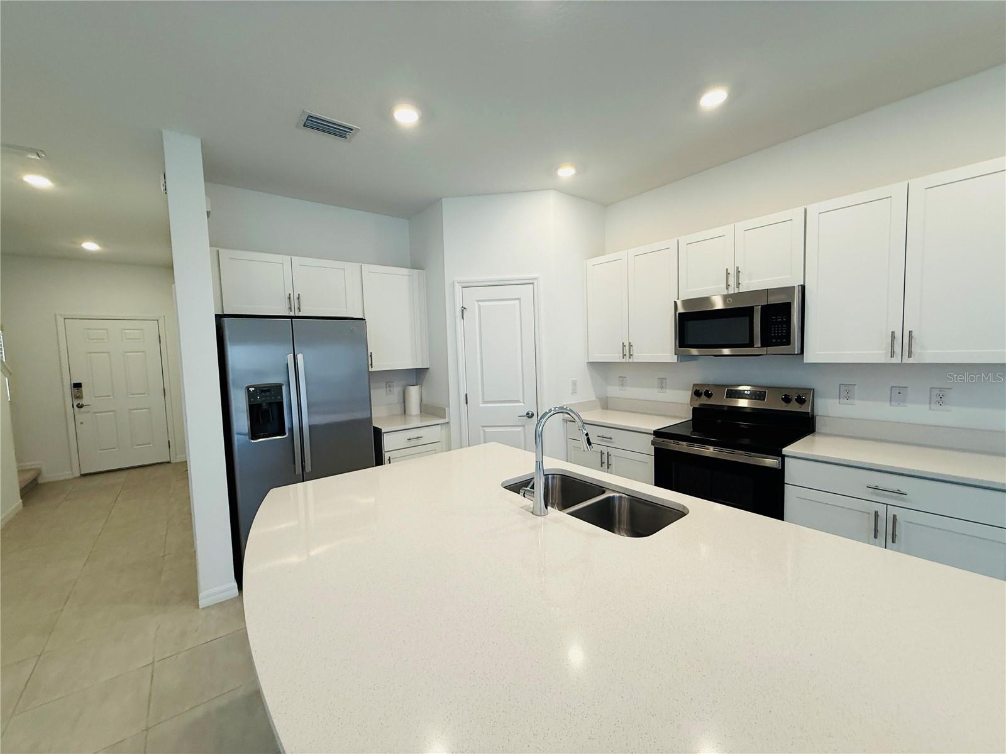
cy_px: 377
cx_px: 503
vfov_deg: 85.7
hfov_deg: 102.1
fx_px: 407
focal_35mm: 14
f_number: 2.2
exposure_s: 1/120
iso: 160
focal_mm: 2.22
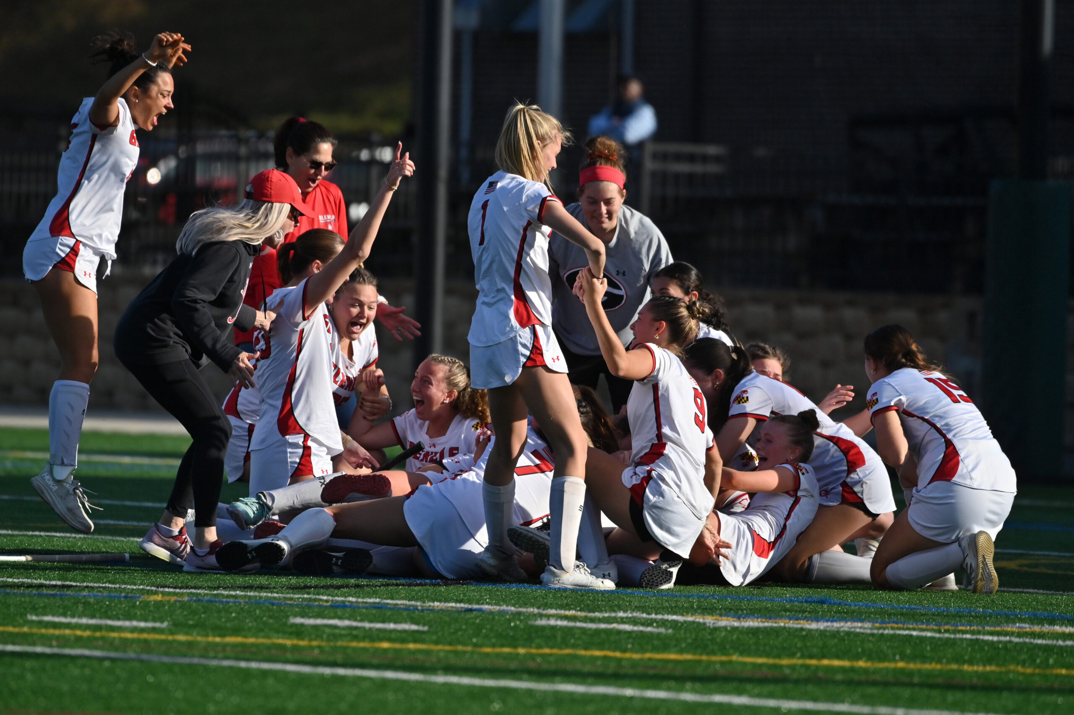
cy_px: 358
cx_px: 537
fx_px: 11626
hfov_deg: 5.3
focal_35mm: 390
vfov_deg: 3.5
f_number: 5.6
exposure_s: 1/5000
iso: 400
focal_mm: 390
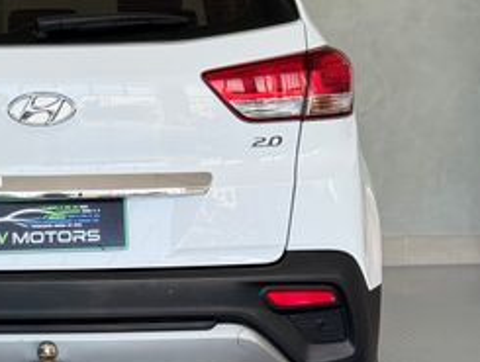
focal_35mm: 92
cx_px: 29
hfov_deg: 20.7
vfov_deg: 16.1
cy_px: 158
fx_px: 1279
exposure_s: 1/448
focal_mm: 6.76
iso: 64
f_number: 1.78
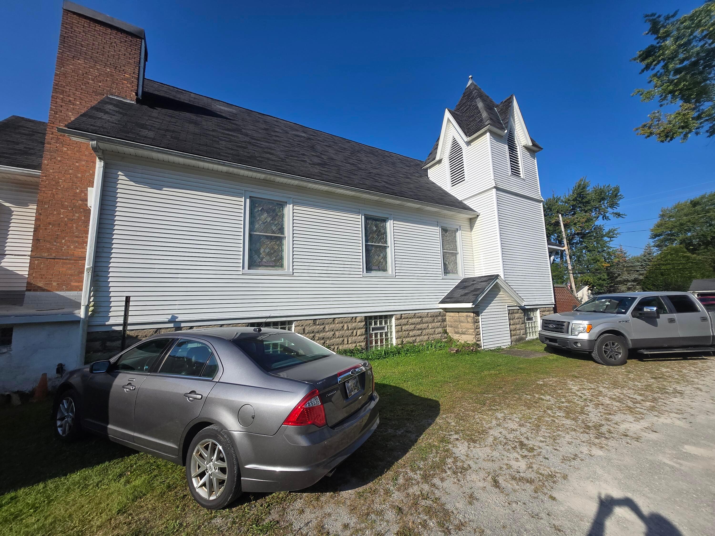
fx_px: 269
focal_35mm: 13
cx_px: 358
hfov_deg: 106.2
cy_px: 268
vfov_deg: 89.9
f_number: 2.2
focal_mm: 1.7
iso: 25
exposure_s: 1/1429
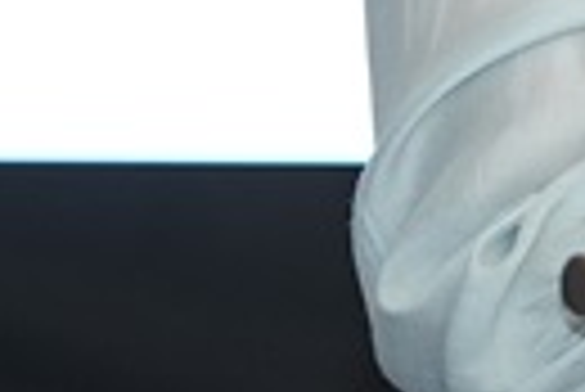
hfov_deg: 2.2
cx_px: 1359
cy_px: -83
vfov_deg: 1.5
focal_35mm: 937
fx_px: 15248
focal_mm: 152.7
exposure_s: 1/200
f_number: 2.8
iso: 1600
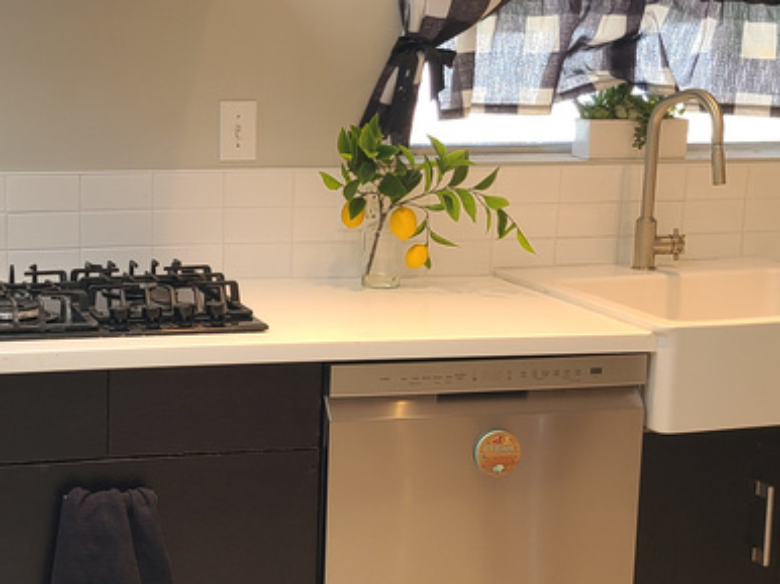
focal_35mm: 69
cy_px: 297
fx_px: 1554
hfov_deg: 27.7
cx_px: 176
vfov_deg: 21.3
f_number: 1.8
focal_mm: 5.4
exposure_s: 1/60
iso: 40
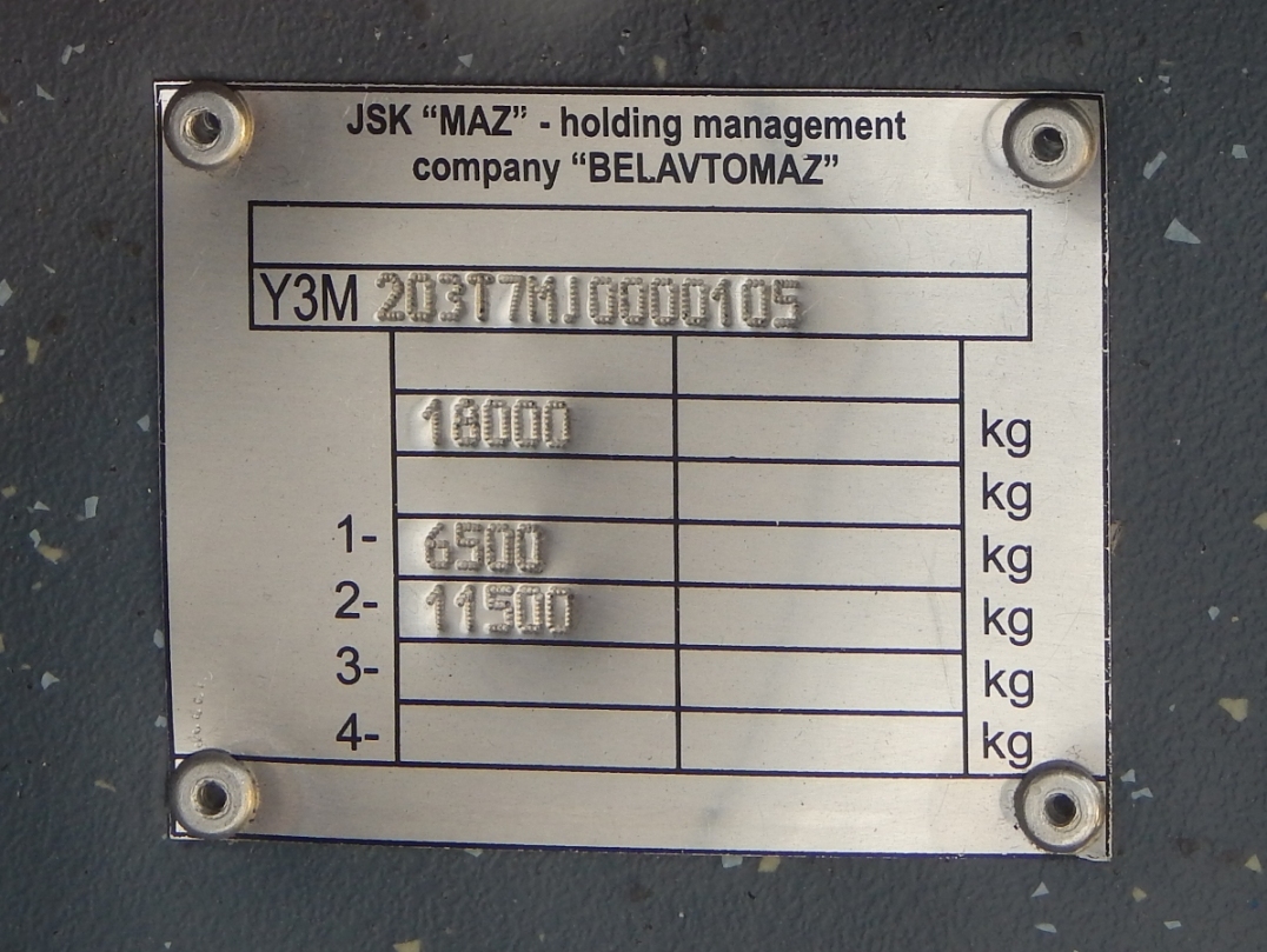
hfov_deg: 18.7
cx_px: 634
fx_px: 3847
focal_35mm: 105
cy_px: 476
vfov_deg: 14.1
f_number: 4.5
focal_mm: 18.7
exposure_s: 1/100
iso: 125
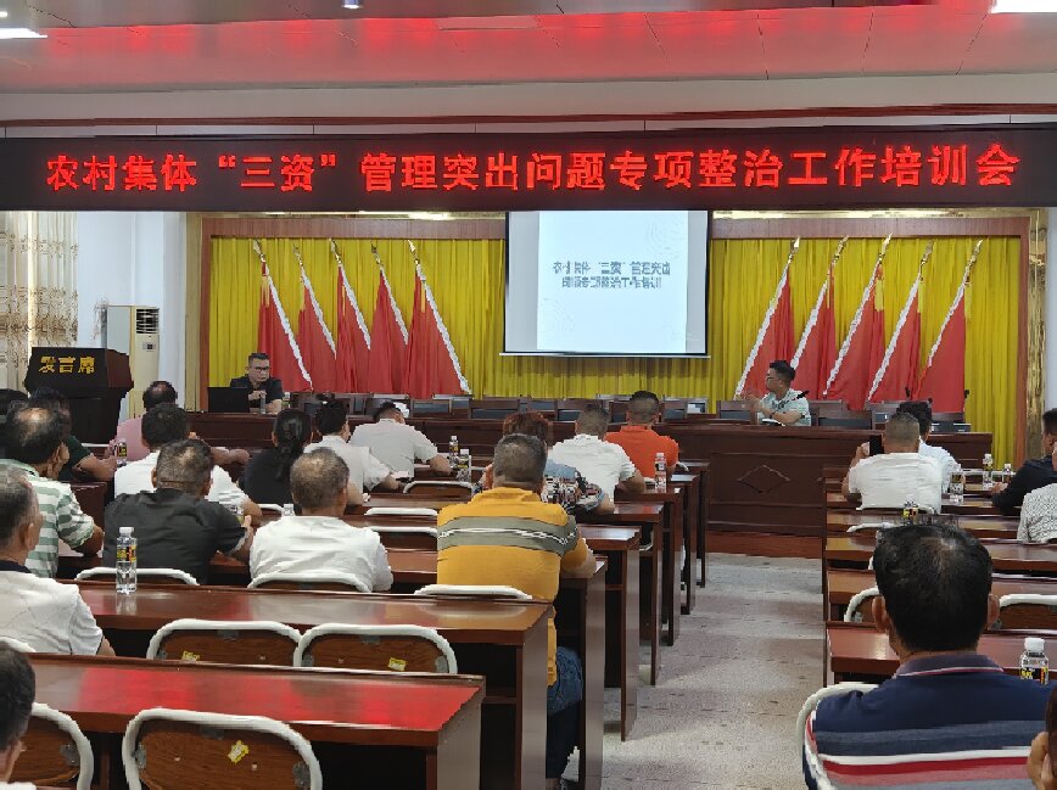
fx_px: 1403
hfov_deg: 41.3
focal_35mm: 46
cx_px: 528
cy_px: 395
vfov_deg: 31.5
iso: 800
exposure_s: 1/120
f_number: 1.8
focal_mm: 8.67
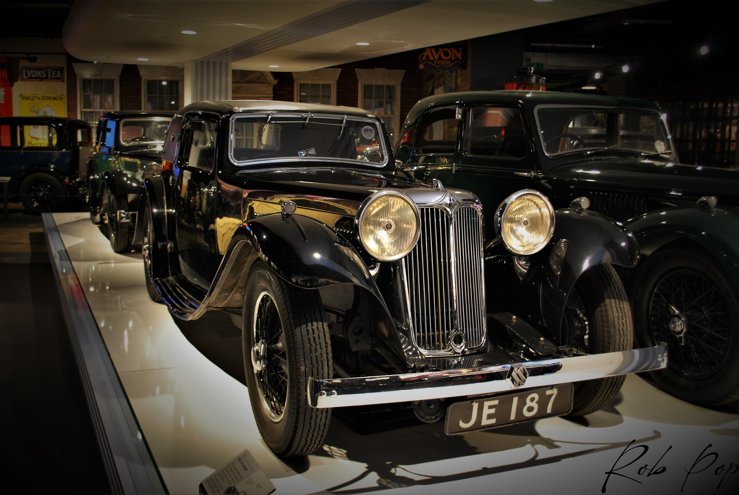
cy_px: 248
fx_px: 802
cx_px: 370
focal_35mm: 39
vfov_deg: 34.3
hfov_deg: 49.5
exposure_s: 1/5
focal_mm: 26
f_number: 4.2
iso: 400
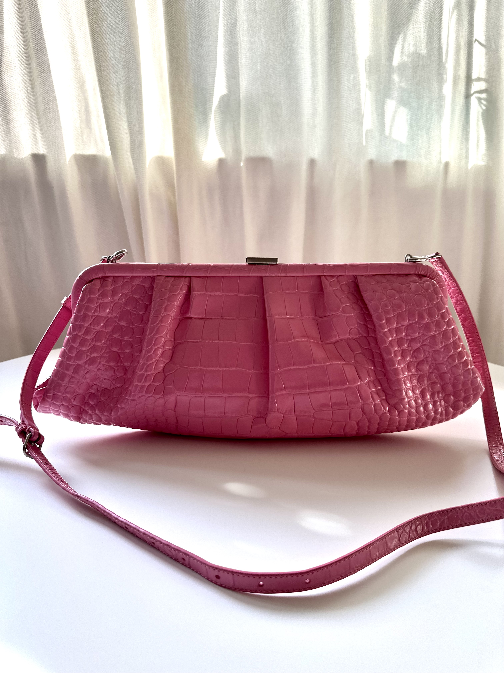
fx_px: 466
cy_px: 336
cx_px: 252
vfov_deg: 71.6
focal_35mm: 24
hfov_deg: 56.8
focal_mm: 6.86
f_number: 1.78
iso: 64
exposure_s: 1/179
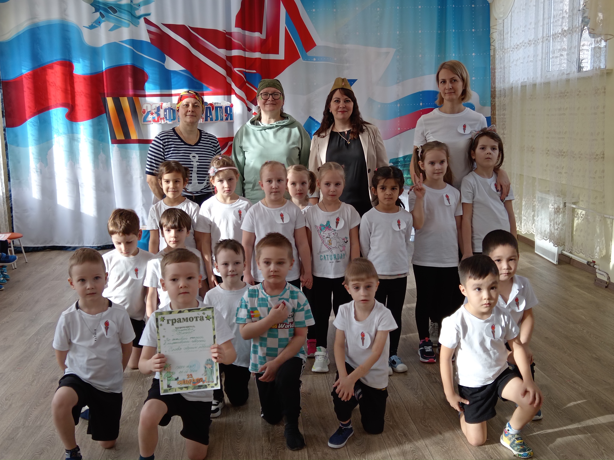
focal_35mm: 39
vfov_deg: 36.8
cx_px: 307
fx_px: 692
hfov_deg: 47.9
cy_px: 230
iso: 175
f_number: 1.9
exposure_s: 1/100
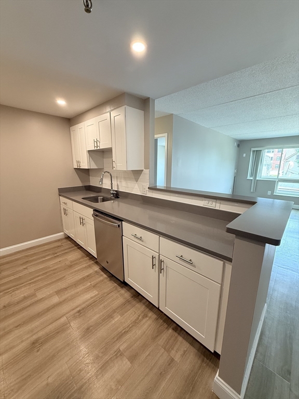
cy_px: 200
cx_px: 150
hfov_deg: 85.7
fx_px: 161
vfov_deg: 102.1
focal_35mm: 14
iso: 250
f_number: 2.2
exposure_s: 1/120
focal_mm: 2.22
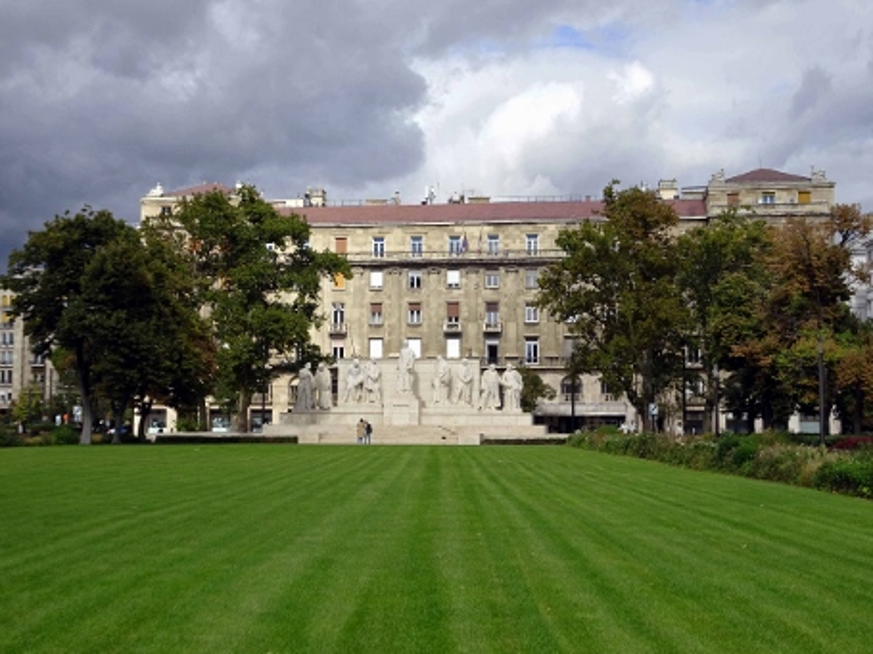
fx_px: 1135
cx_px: 442
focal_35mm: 45
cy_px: 323
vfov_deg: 32.2
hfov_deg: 42.1
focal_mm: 7.58
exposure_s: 1/640
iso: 80
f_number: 4.5
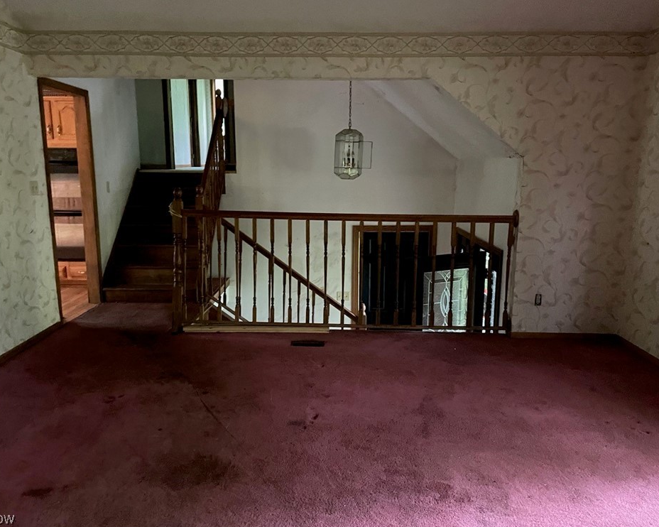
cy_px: 261
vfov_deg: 51.5
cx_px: 308
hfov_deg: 62.2
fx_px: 546
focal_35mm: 28
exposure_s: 1/30
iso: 1000
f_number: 1.6
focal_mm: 4.2
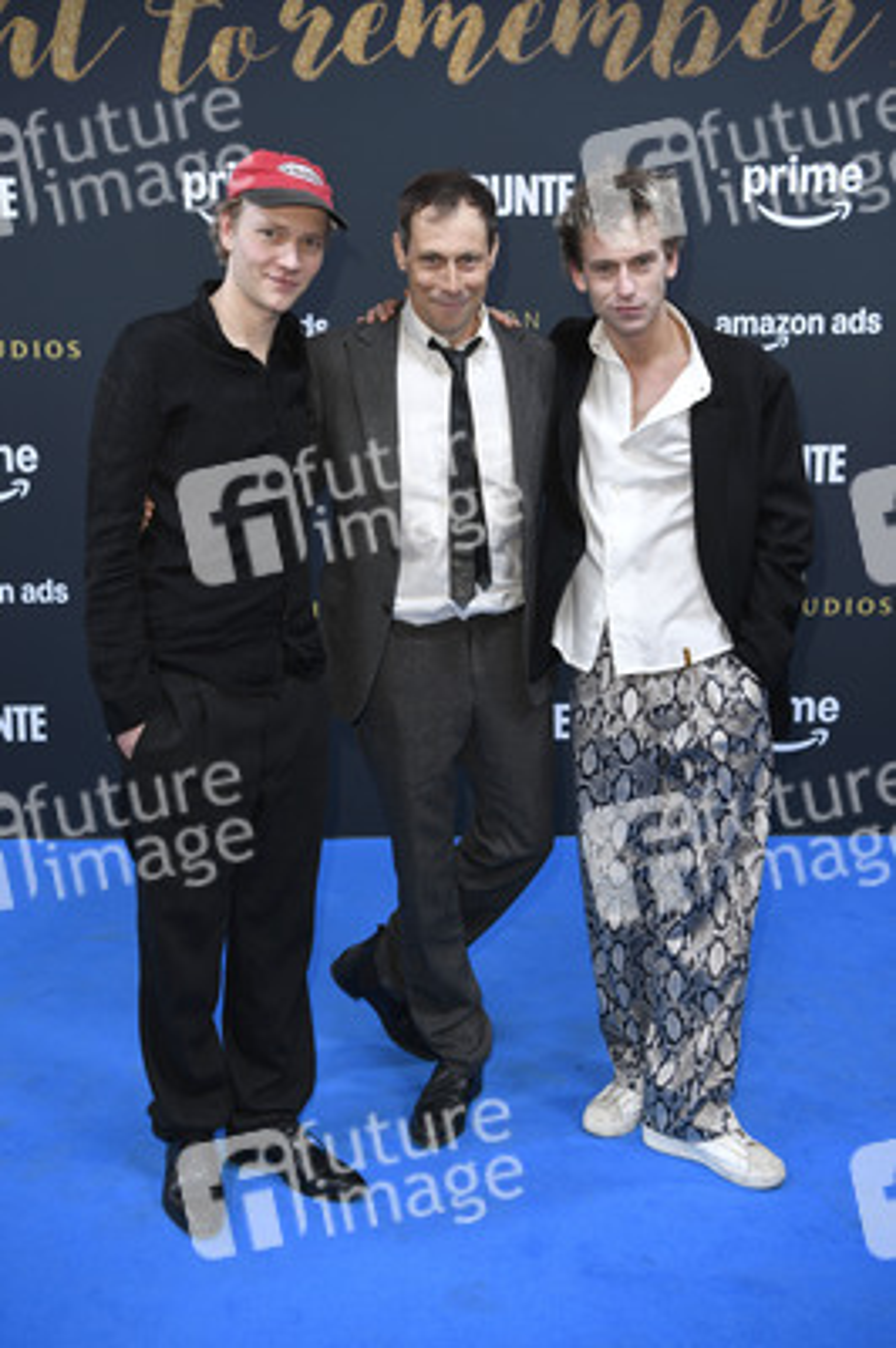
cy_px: 674
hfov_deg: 36.8
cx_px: 448
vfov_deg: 53.2
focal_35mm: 36
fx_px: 1346
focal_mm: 36
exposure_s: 1/400
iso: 400
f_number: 4
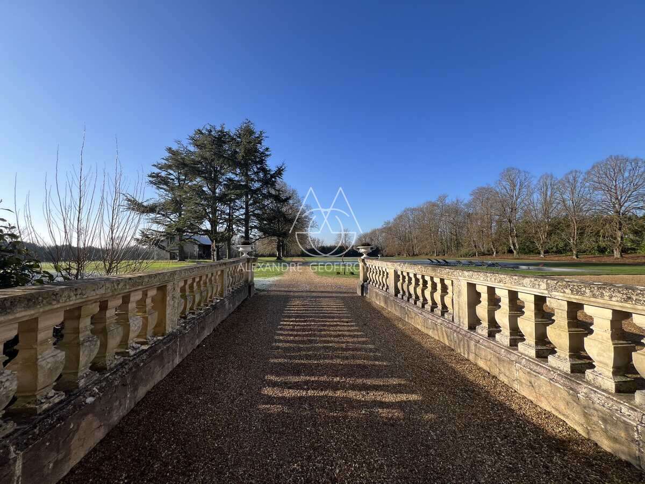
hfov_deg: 106.2
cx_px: 322
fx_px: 242
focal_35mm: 13
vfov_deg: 89.9
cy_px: 242
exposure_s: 1/927
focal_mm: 1.57
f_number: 1.8
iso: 32
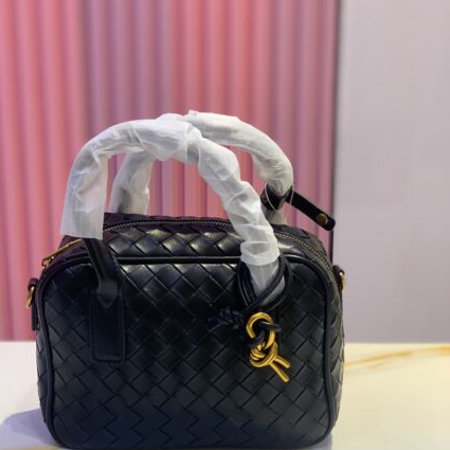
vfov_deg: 27.7
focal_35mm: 62
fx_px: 912
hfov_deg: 27.7
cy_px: 238
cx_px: 223
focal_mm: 6
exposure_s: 1/100
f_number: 2.4
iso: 100
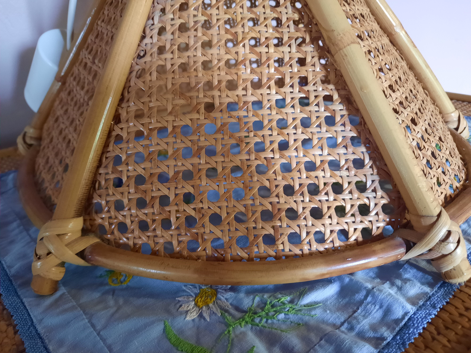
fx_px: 340
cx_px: 236
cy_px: 176
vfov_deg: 54.9
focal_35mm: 25
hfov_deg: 69.4
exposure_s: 1/25
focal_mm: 4.6
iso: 400
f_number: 2
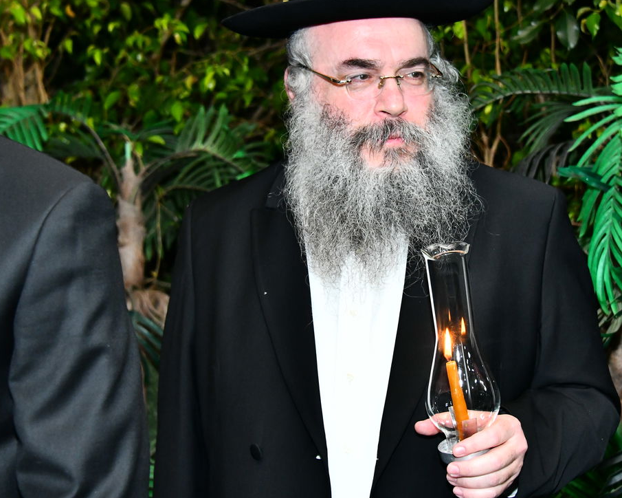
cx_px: 388
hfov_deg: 21.2
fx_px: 1657
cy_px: 180
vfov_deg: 17.1
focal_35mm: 90
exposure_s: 1/160
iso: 2000
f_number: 5.6
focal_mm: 62
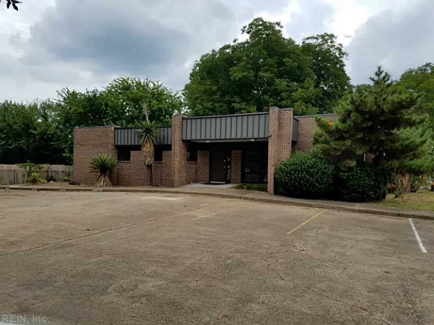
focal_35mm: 26
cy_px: 162
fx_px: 326
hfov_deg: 67.3
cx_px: 217
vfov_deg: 53.1
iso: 50
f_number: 1.7
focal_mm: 4.2
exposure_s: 1/2184
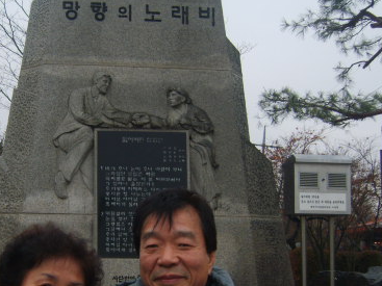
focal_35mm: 61
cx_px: 107
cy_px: 188
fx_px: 673
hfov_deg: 31.3
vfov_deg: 23.9
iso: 50
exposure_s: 1/90
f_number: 2.8
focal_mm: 7.4
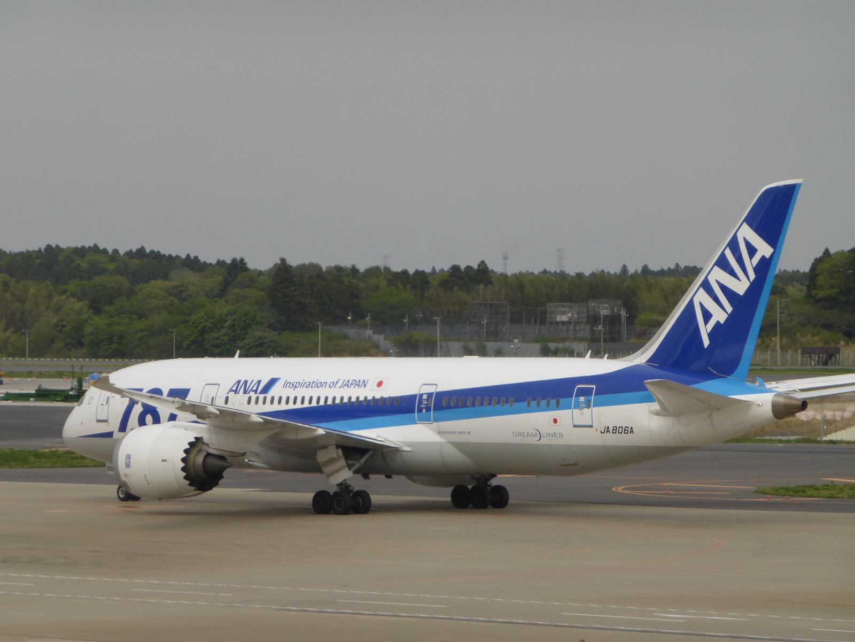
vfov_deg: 6.8
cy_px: 321
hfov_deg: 9.0
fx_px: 5434
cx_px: 428
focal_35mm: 220
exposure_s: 1/250
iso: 100
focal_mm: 35.6
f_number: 5.5
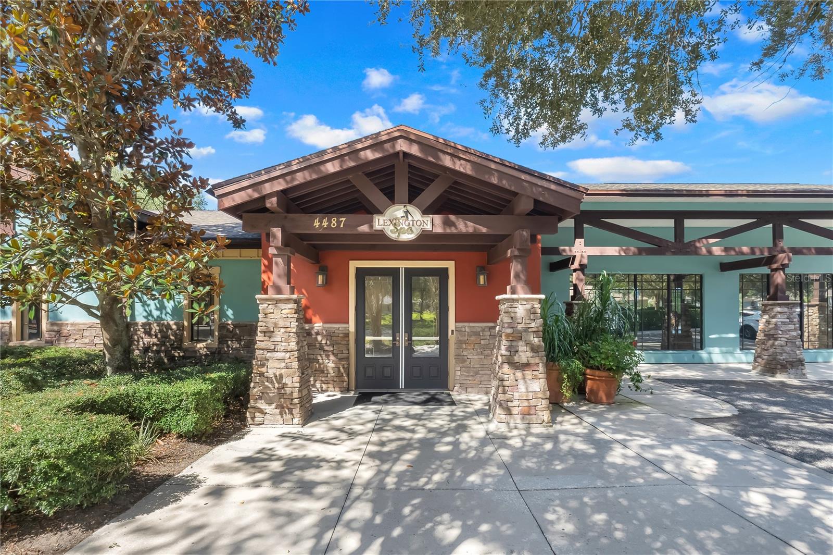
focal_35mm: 17
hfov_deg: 93.3
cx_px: 416
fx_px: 393
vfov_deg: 70.4
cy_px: 278
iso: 250
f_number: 9
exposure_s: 1/25
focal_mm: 11.5
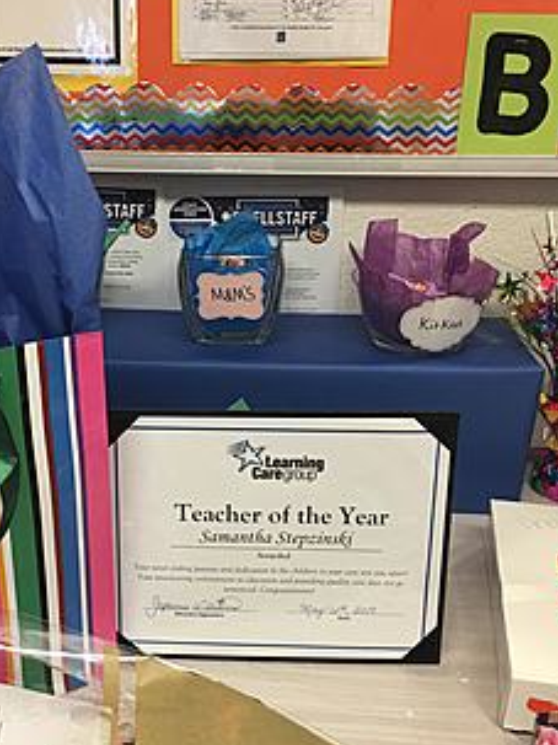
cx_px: 192
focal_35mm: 46
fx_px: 989
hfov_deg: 31.3
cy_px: 450
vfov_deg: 41.1
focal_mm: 4.15
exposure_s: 1/30
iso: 32
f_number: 2.2
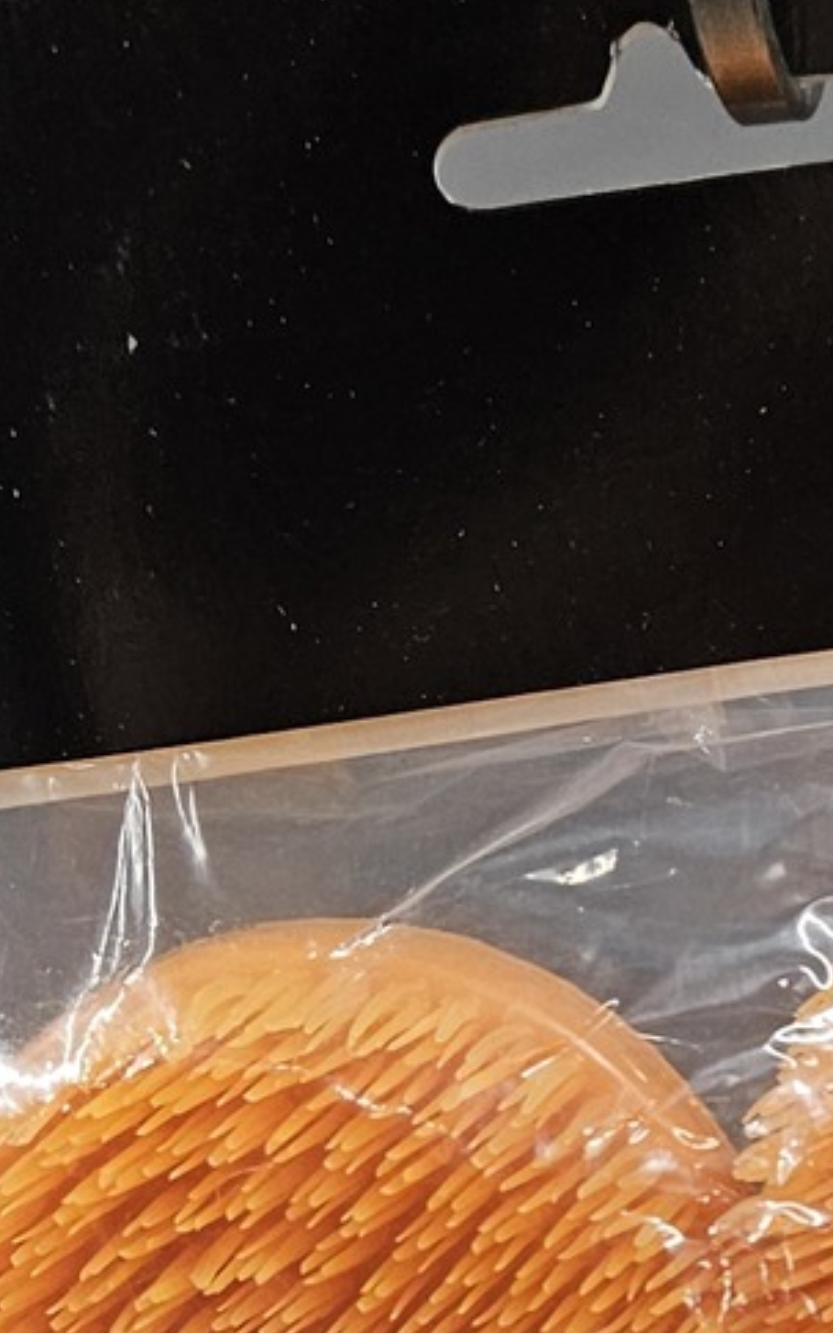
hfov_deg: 12.5
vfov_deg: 19.4
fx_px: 3742
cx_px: 929
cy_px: 1457
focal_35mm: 103
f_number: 1.8
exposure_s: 1/190
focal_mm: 5.4
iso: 160
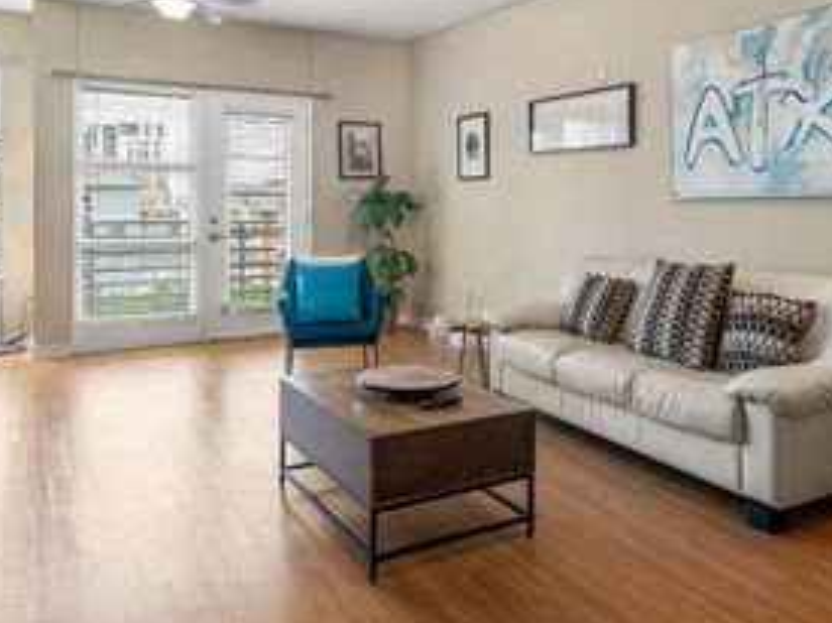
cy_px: 195
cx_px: 445
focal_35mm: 28
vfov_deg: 48.6
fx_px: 673
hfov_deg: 63.4
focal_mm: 16
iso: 200
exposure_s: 1/3
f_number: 8
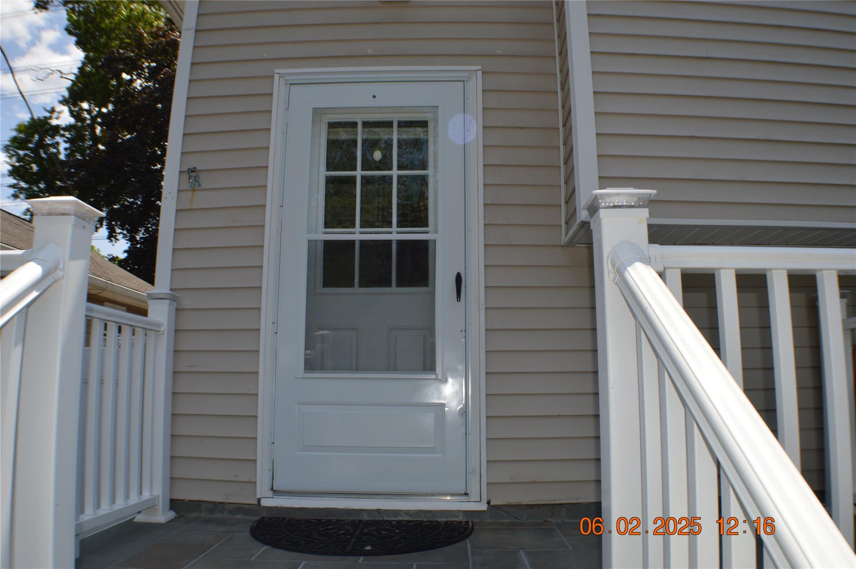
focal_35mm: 36
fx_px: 855
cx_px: 428
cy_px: 284
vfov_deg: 36.8
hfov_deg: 53.2
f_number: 10
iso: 100
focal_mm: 24
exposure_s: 1/200
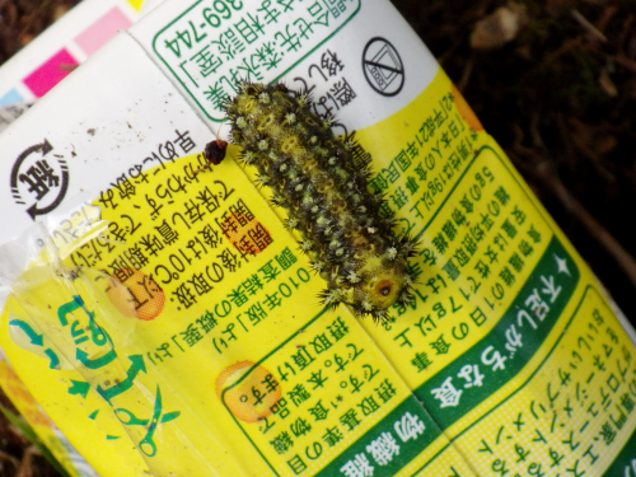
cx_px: 318
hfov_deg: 17.1
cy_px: 238
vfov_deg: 12.9
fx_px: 2113
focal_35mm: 115
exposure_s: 1/100
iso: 800
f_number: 5.2
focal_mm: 20.6
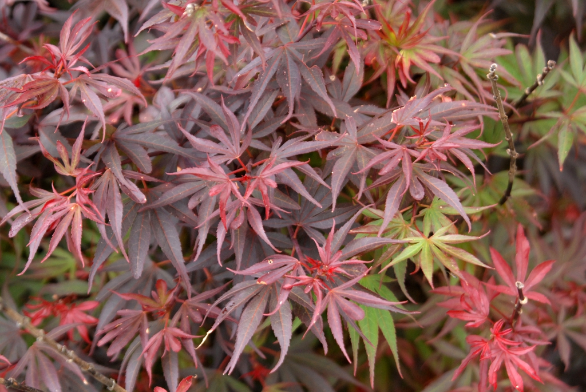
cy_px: 196
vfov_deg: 13.1
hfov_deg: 19.4
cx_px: 293
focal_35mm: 105
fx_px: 1711
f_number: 4.8
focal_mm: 70
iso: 400
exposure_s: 1/90
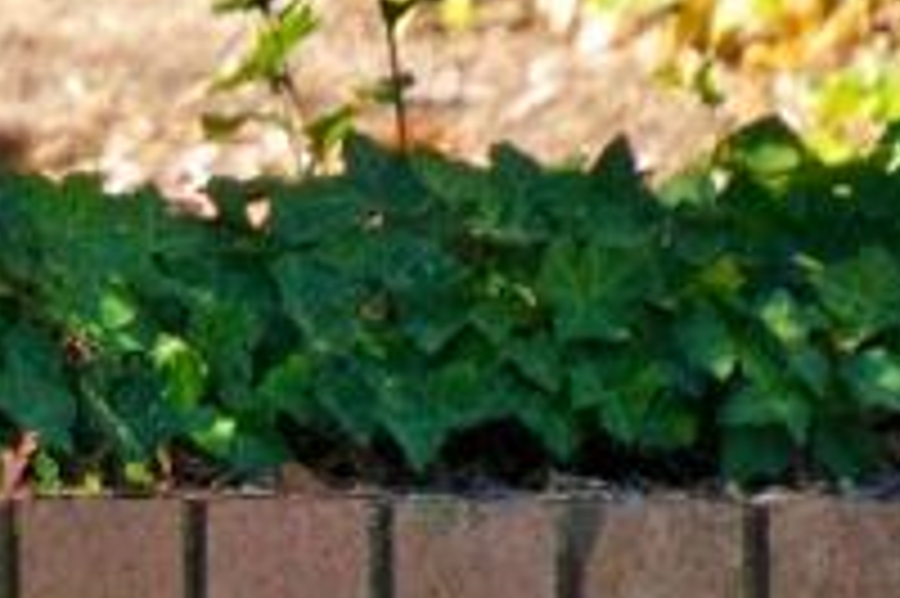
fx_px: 37443
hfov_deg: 1.4
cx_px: -1814
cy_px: 193
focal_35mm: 1499
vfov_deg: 0.9
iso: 320
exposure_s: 1/500
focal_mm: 200
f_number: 5.6
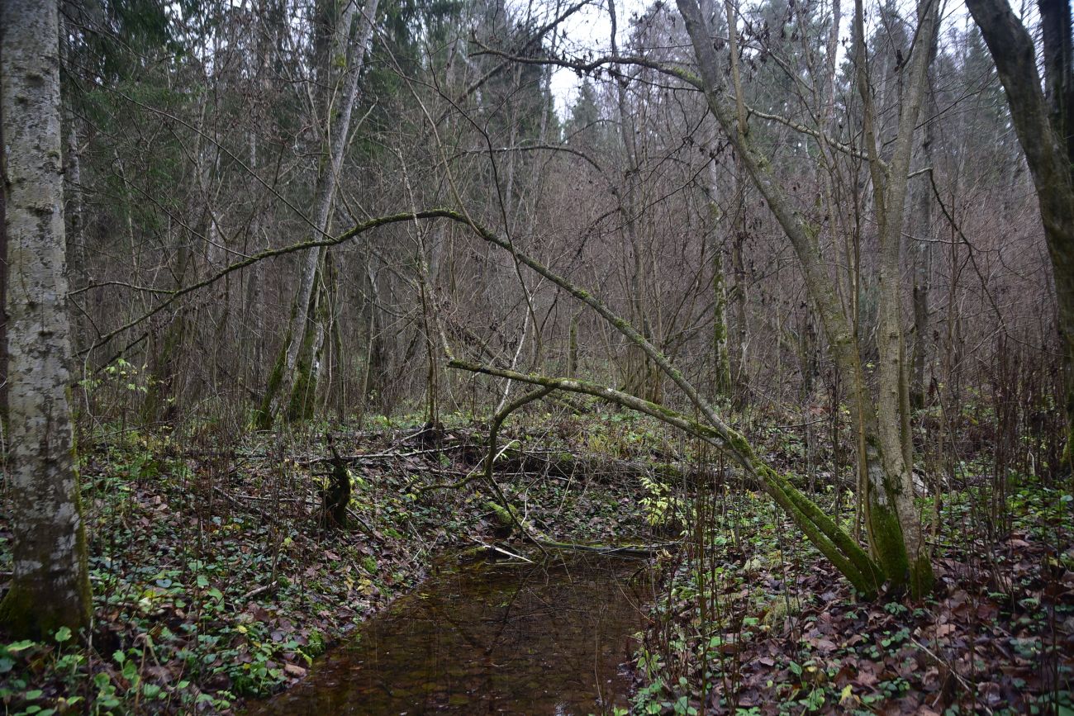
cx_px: 537
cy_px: 358
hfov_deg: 39.6
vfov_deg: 27.0
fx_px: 1492
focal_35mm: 50
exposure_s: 1/100
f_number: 3.5
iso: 500
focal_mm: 50
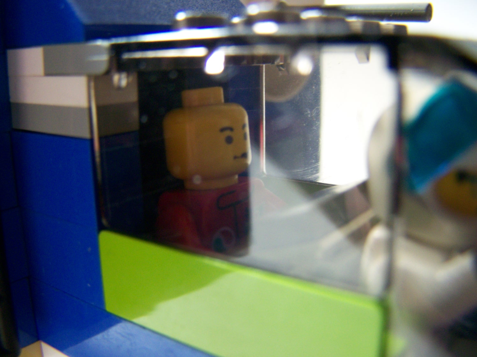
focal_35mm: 38
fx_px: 524
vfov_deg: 37.7
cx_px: 238
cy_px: 178
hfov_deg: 49.0
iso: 160
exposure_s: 1/13
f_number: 2.8
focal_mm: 6.3
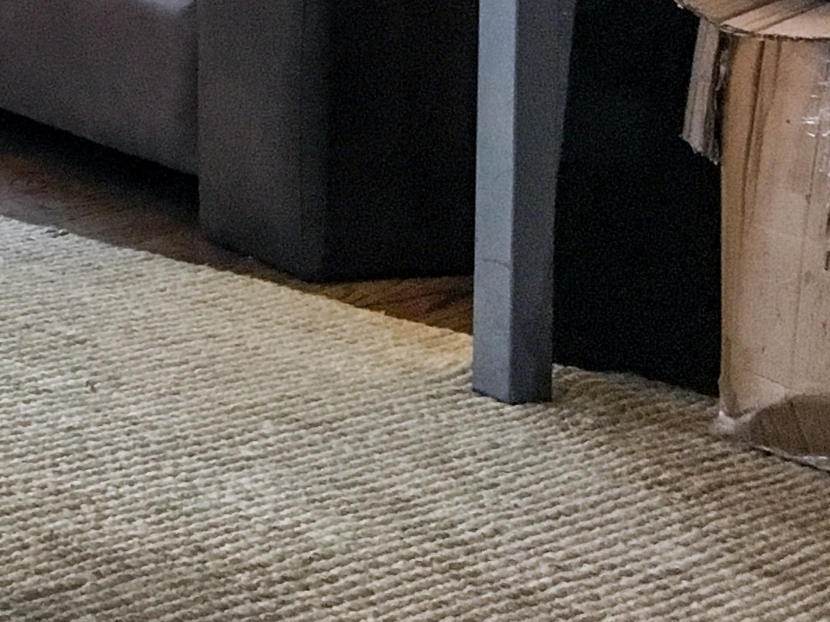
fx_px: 2637
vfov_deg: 12.3
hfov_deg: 15.1
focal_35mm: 110
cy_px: -511
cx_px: -732
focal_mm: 4.15
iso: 160
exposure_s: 1/30
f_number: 2.2
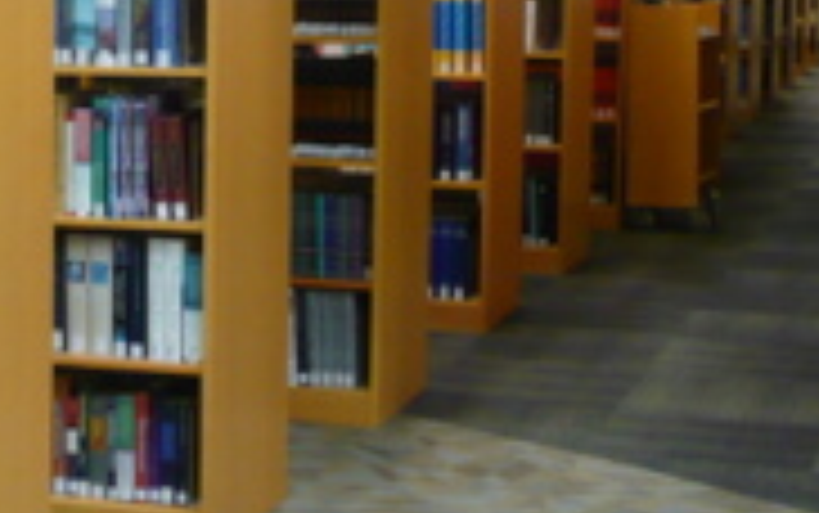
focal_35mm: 112
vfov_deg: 11.6
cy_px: 72
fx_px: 2501
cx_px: -36
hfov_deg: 18.0
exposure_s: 1/15
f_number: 3
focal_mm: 6.6
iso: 200
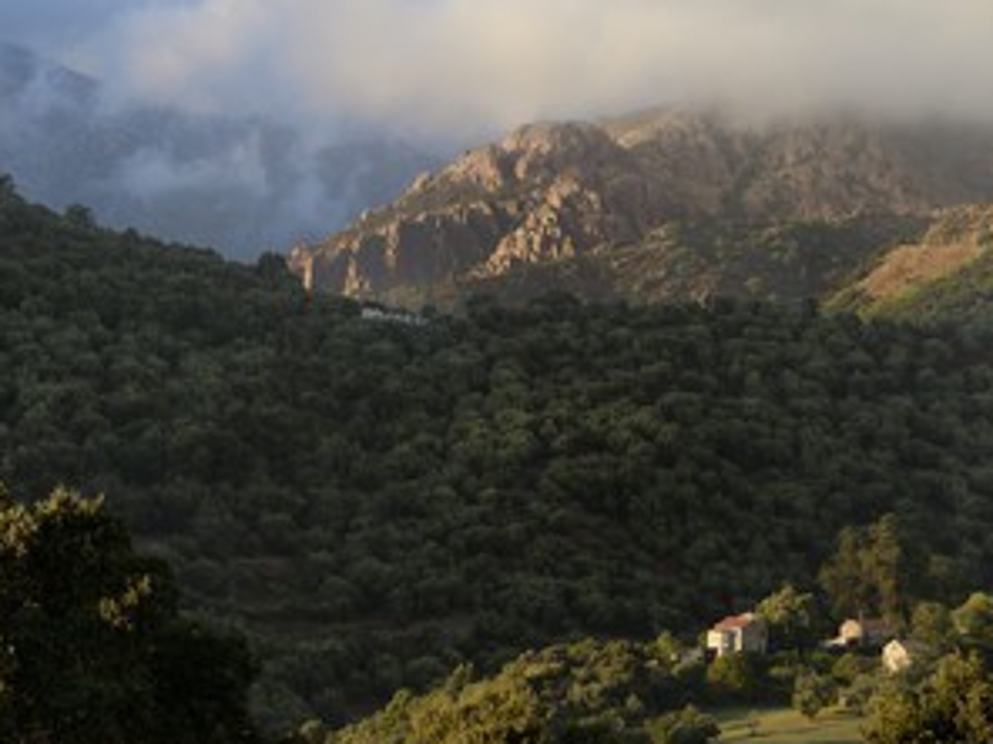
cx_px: 325
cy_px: 298
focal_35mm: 158
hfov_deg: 12.5
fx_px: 4532
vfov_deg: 9.4
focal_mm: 116
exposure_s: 1/250
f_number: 6.3
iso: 200
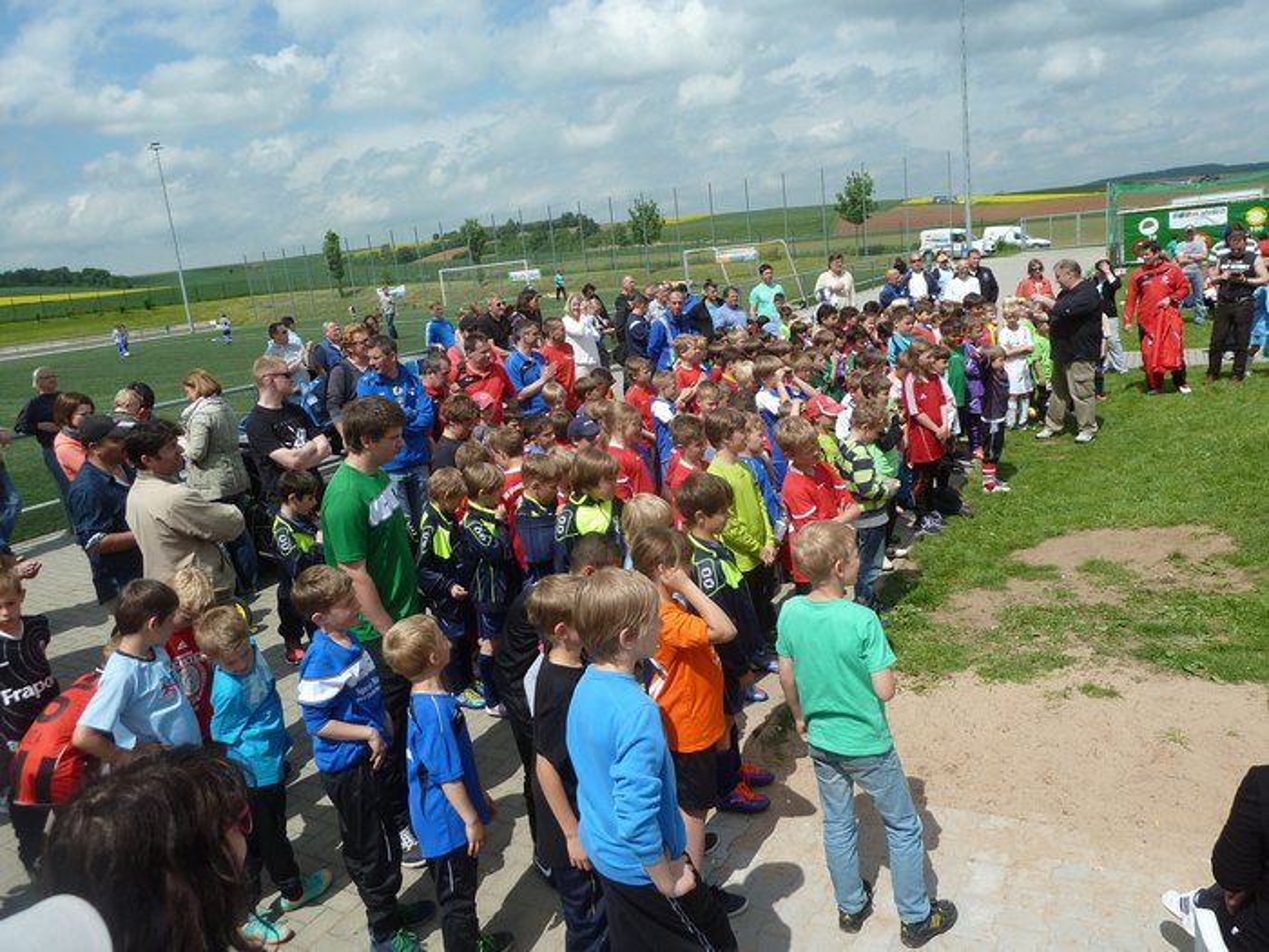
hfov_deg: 69.4
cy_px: 476
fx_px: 916
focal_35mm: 25
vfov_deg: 54.9
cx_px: 634
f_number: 3.3
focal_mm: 4.1
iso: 80
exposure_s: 1/1000
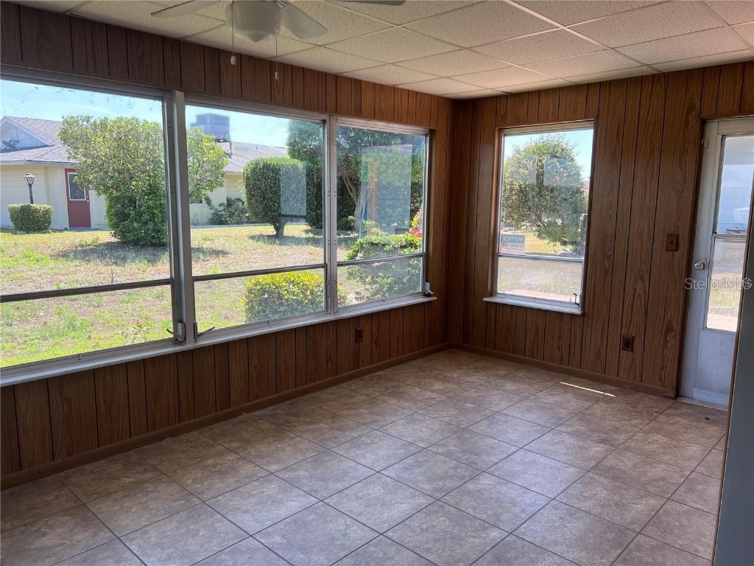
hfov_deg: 67.3
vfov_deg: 53.1
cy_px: 283
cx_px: 377
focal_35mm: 26
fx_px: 566
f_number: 1.5
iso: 50
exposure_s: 1/614
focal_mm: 5.7
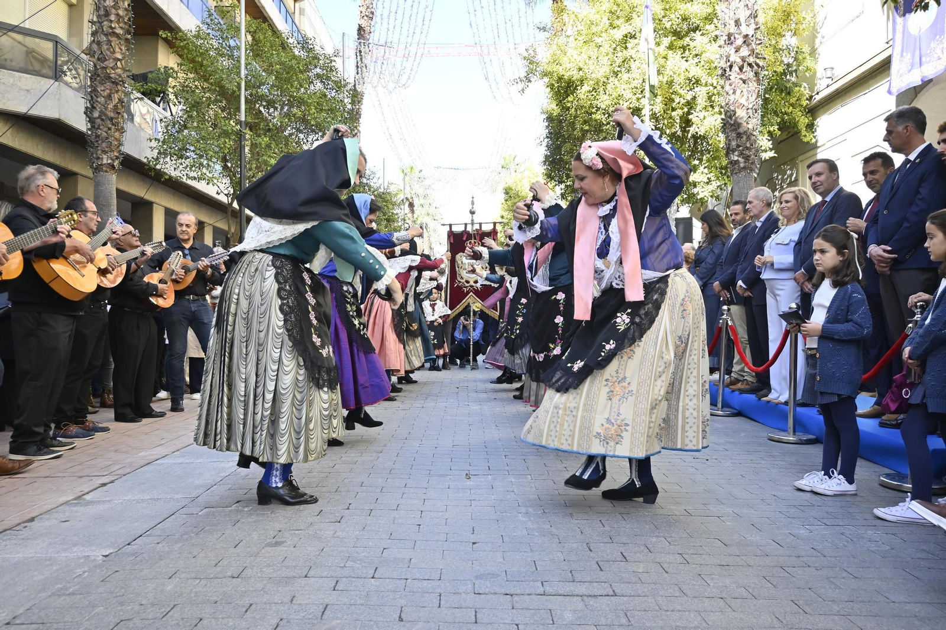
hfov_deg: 63.2
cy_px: 315
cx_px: 473
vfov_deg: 44.6
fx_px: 768
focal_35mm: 29
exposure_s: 1/400
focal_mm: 19.5
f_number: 4.5
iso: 400
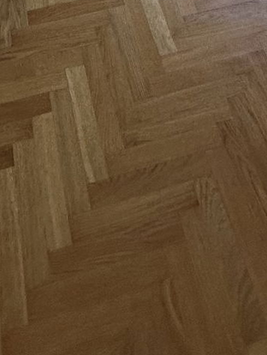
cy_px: -393
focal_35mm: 63
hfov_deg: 23.3
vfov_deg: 17.9
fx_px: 647
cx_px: 128
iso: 64
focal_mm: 2.22
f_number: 2.2
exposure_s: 1/99
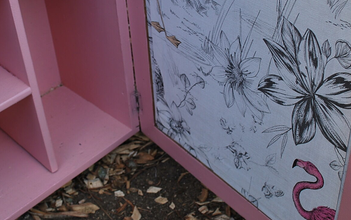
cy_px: 81
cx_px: 154
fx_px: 536
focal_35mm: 56
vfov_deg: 23.1
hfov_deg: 36.2
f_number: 5.6
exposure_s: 1/125
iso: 125
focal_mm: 22
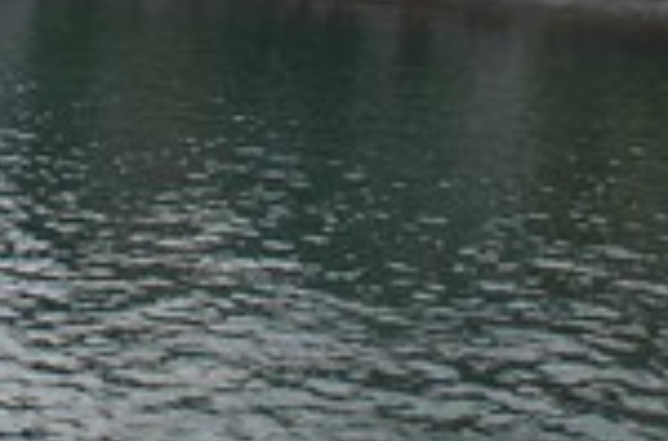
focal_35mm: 83
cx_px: 169
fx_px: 1535
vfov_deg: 15.2
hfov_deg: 24.3
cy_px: -216
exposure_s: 1/320
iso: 100
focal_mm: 18
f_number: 7.1
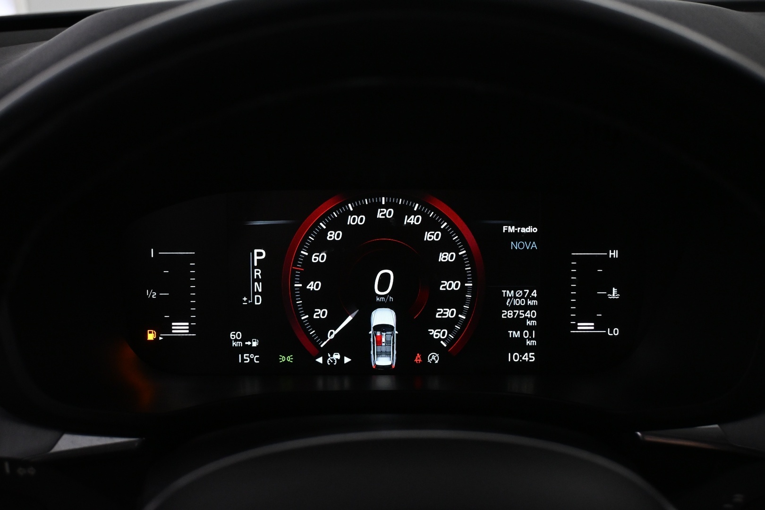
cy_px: 255
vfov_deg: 29.4
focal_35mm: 46
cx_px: 382
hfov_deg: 43.0
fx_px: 972
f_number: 4.8
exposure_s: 1/125
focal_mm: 30.5
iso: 2500
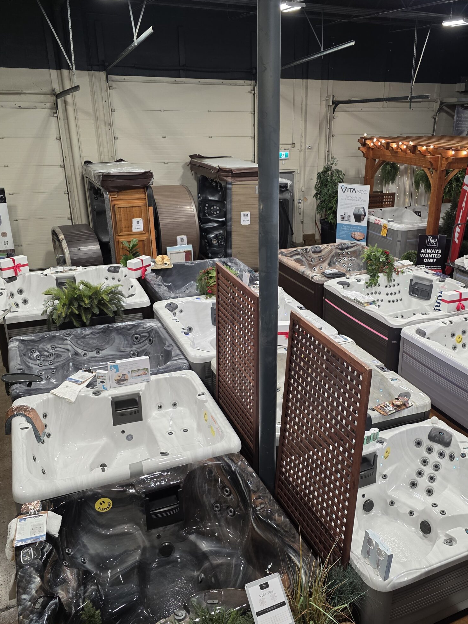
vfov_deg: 59.8
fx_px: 541
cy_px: 346
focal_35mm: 30
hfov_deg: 46.3
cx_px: 297
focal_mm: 6.3
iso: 320
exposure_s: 1/120
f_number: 1.7
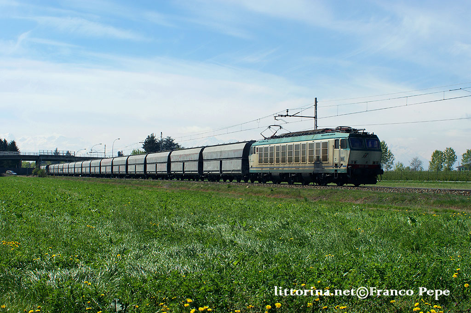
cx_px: 236
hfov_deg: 46.4
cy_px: 156
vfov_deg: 31.9
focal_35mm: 42
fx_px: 549
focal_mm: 28
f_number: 8
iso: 200
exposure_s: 1/640
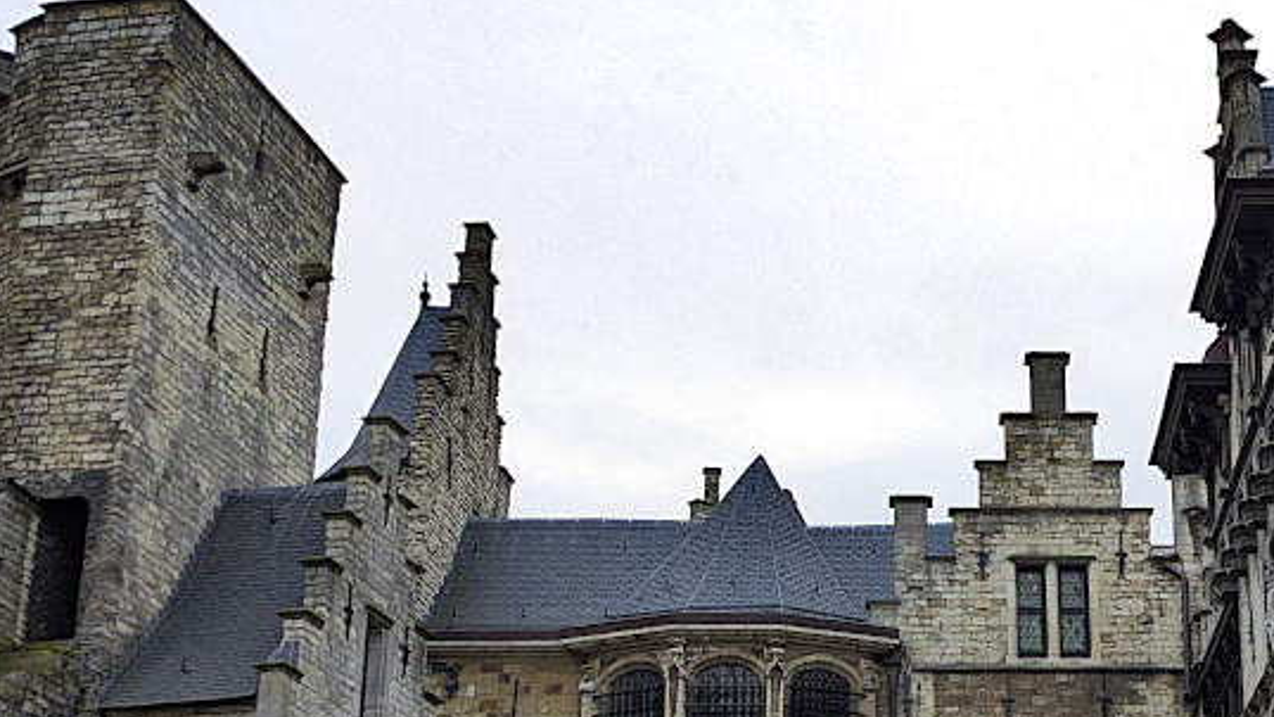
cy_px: 561
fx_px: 2196
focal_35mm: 65
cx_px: 977
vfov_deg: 18.4
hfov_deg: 31.7
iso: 165
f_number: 1.89
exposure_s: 1/323
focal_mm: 5.43
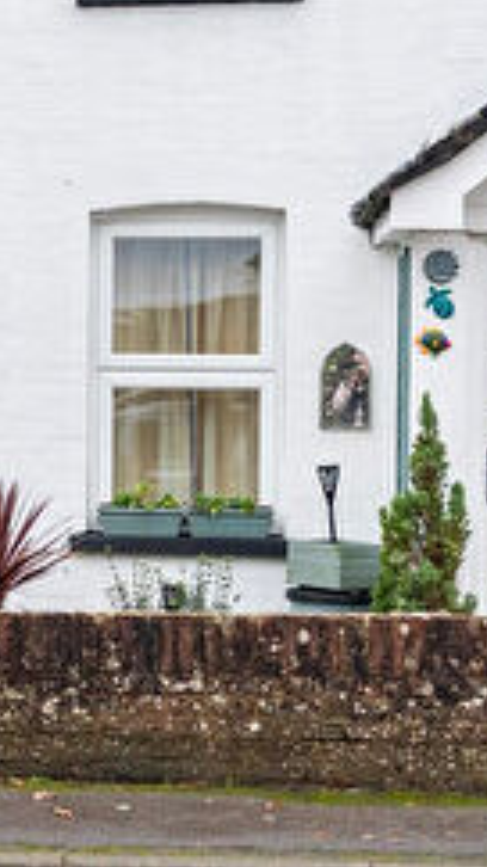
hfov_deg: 11.0
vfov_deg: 22.0
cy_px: 32
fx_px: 2159
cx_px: -641
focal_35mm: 94
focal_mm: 31
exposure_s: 1/80
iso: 2000
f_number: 7.1
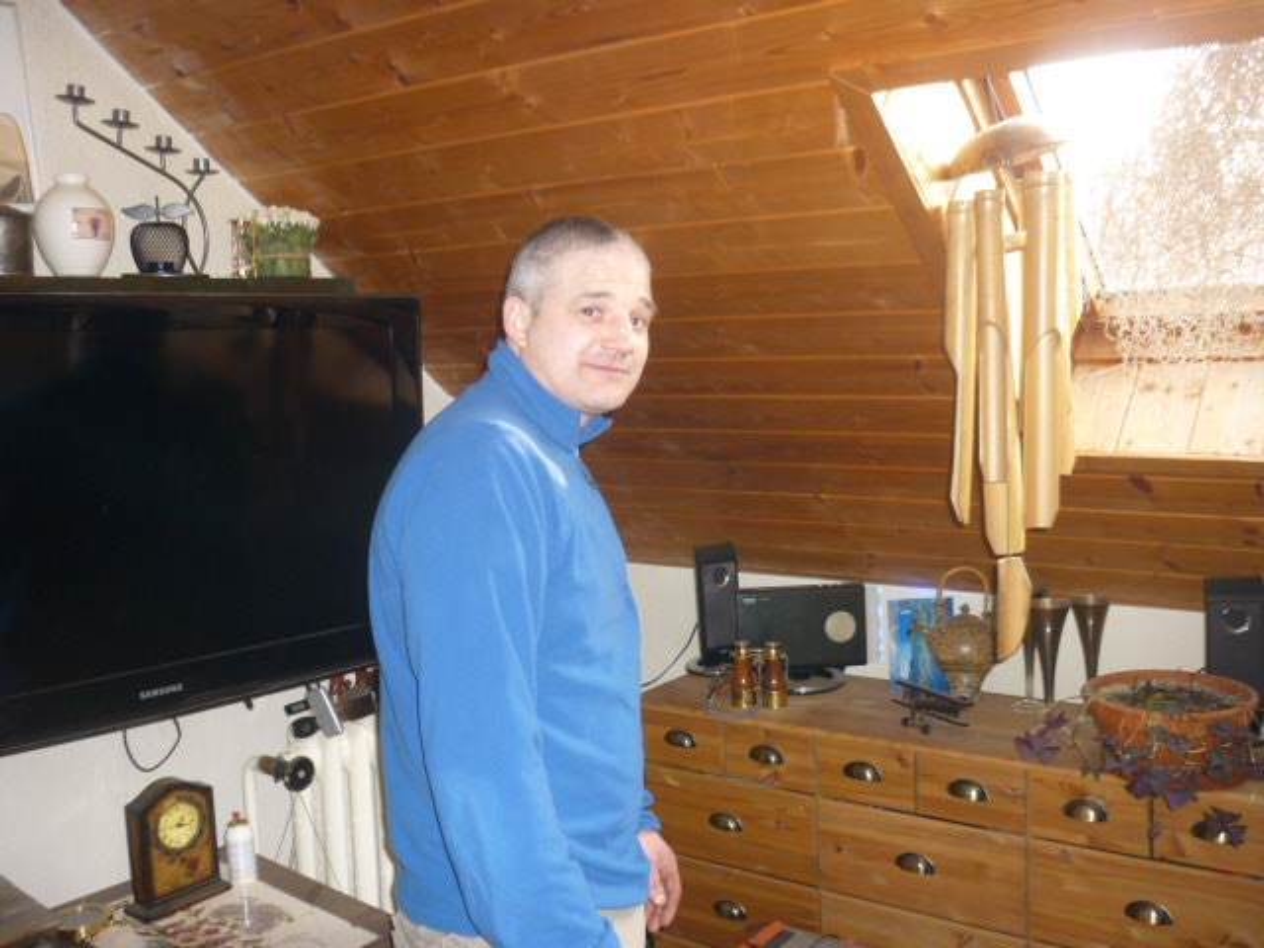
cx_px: 632
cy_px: 474
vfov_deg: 42.9
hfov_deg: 55.4
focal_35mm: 33
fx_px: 1205
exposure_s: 1/30
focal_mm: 5.5
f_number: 2.8
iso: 200
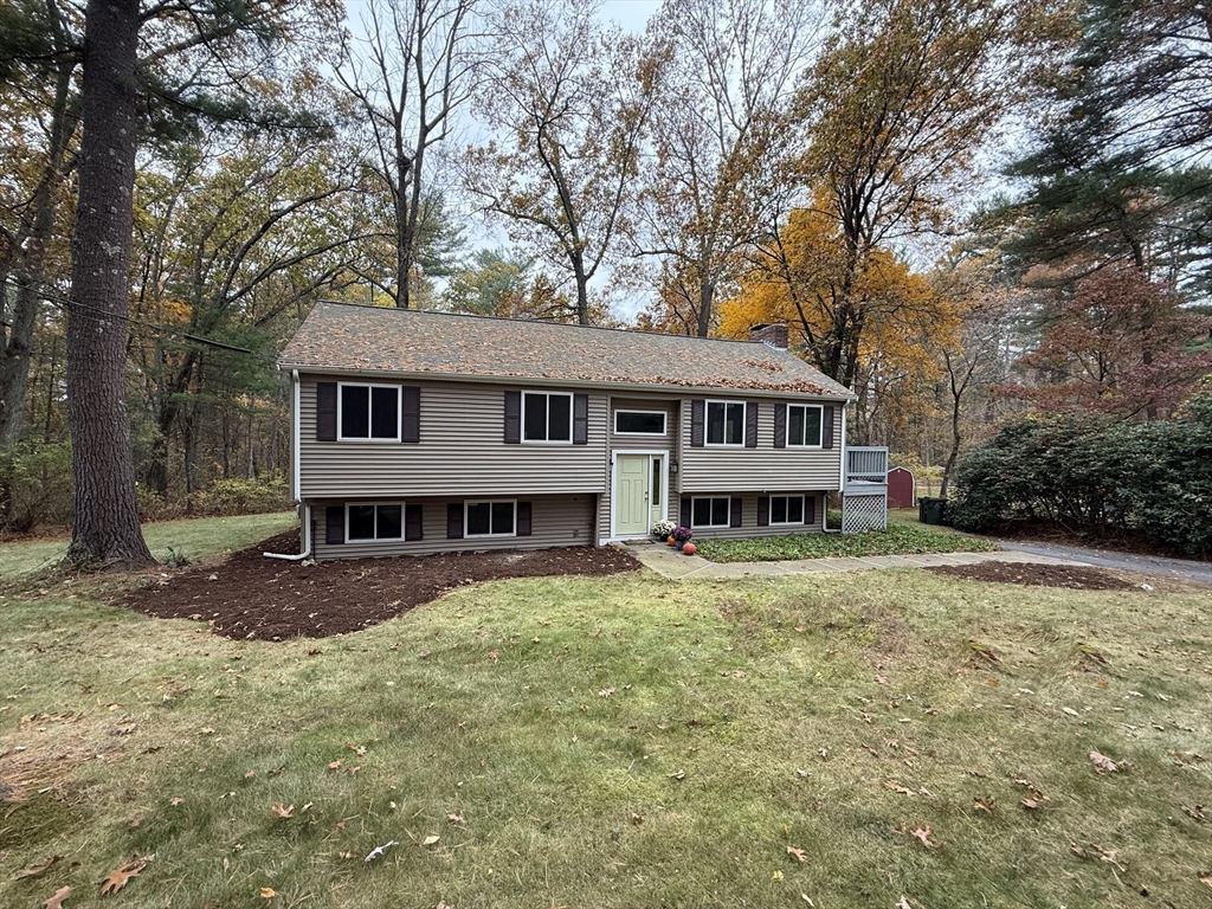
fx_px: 490
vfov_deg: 85.7
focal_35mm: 14
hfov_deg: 102.1
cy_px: 454
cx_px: 606
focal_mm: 2.22
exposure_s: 1/161
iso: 64
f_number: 2.2
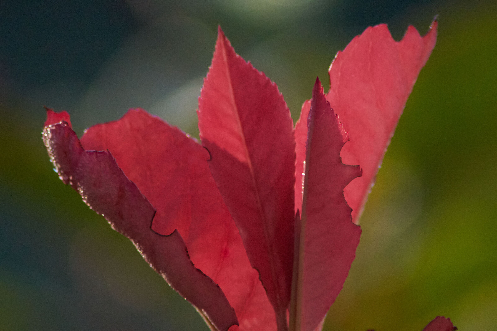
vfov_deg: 1.5
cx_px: 248
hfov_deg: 2.3
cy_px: 166
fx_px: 12424
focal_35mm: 900
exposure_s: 1/2000
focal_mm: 600
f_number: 11
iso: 6400
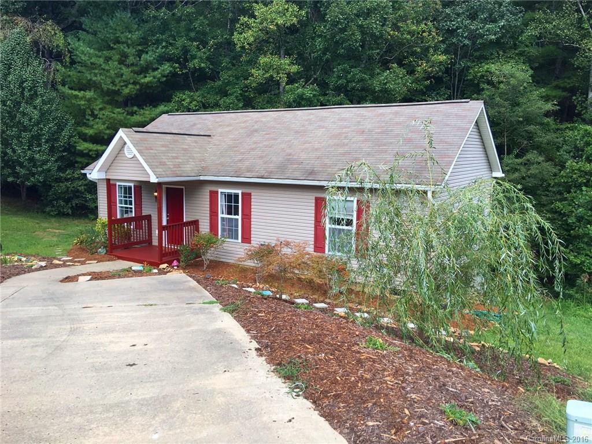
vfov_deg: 48.2
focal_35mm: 29
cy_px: 222
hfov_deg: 61.7
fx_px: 496
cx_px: 296
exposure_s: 1/416
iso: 25
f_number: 2.2
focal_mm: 4.15
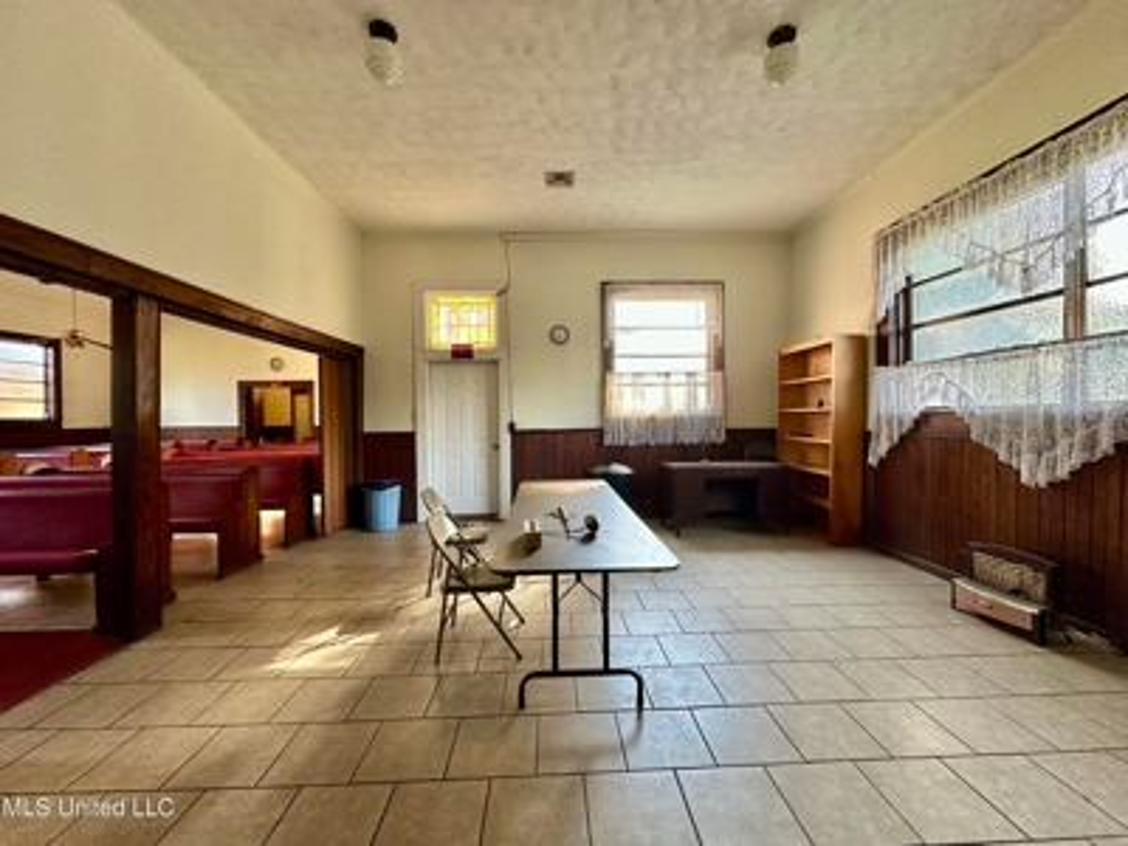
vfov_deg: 85.7
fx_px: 456
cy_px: 423
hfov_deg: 102.1
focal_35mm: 14
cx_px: 564
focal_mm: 2.22
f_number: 2.2
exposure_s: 1/99
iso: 320
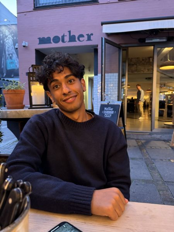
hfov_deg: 56.8
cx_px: 87
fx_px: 161
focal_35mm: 24
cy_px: 116
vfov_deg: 71.6
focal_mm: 6.76
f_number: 1.78
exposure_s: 1/33
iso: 800
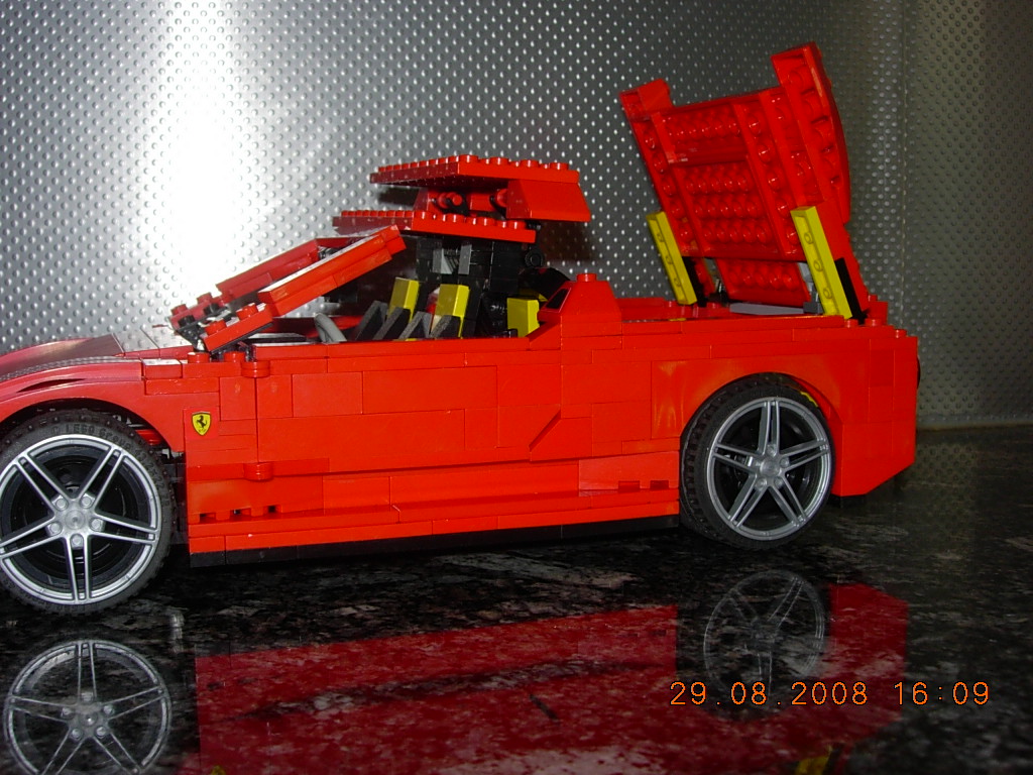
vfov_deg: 35.1
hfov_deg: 45.8
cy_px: 388
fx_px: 1224
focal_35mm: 41
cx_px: 516
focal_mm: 8.5
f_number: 4.9
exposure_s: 1/64
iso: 79
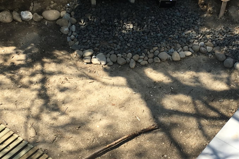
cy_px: 45
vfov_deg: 19.1
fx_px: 471
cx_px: 147
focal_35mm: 71
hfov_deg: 28.4
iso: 25
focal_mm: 4.15
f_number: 2.2
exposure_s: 1/663
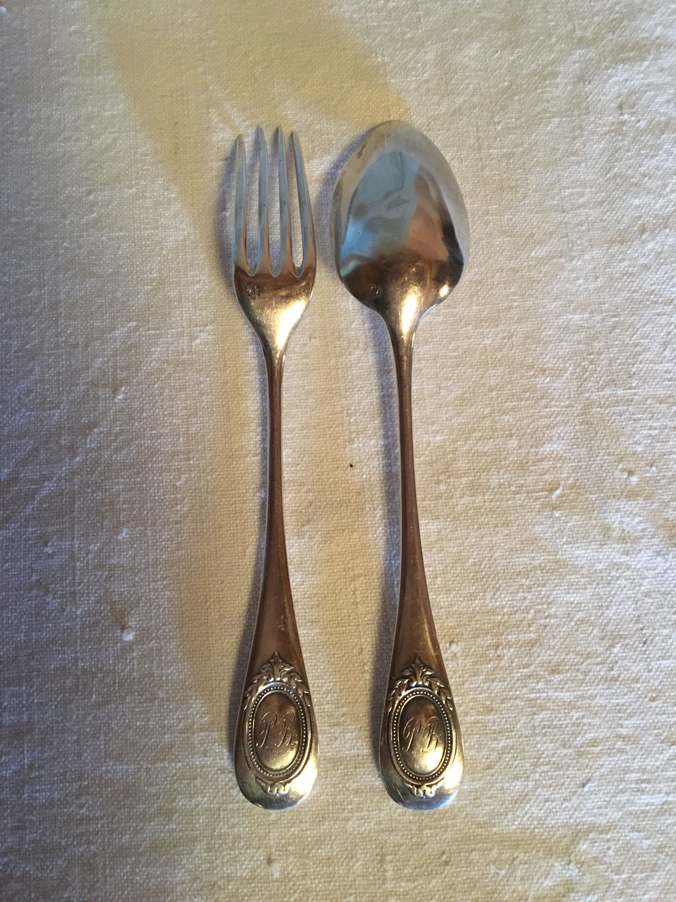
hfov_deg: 48.2
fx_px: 755
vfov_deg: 61.7
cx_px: 338
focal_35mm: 29
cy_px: 451
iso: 250
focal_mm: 4.15
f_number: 2.2
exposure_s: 1/17
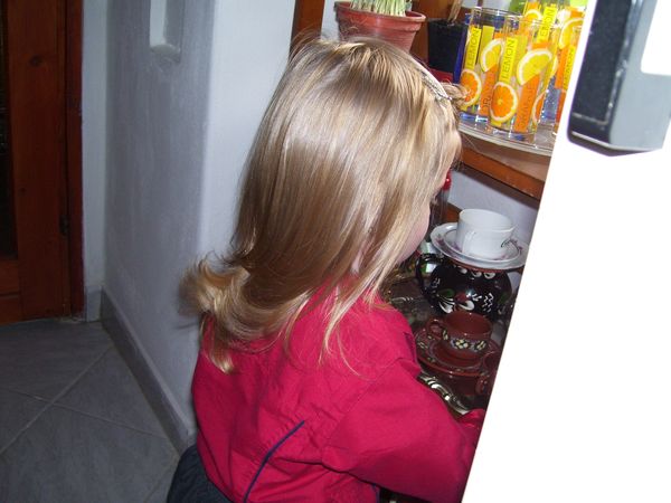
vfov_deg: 38.7
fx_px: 717
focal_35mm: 37
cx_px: 336
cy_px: 252
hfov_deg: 50.1
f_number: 2.7
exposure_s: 1/60
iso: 160
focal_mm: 6
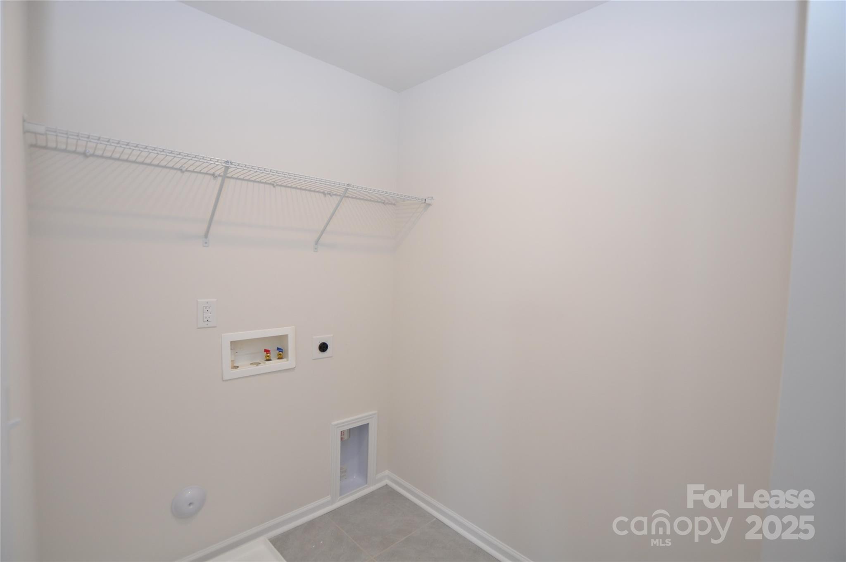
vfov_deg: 71.9
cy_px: 281
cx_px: 423
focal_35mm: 16
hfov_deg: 95.1
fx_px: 387
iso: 400
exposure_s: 1/60
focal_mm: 11
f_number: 4
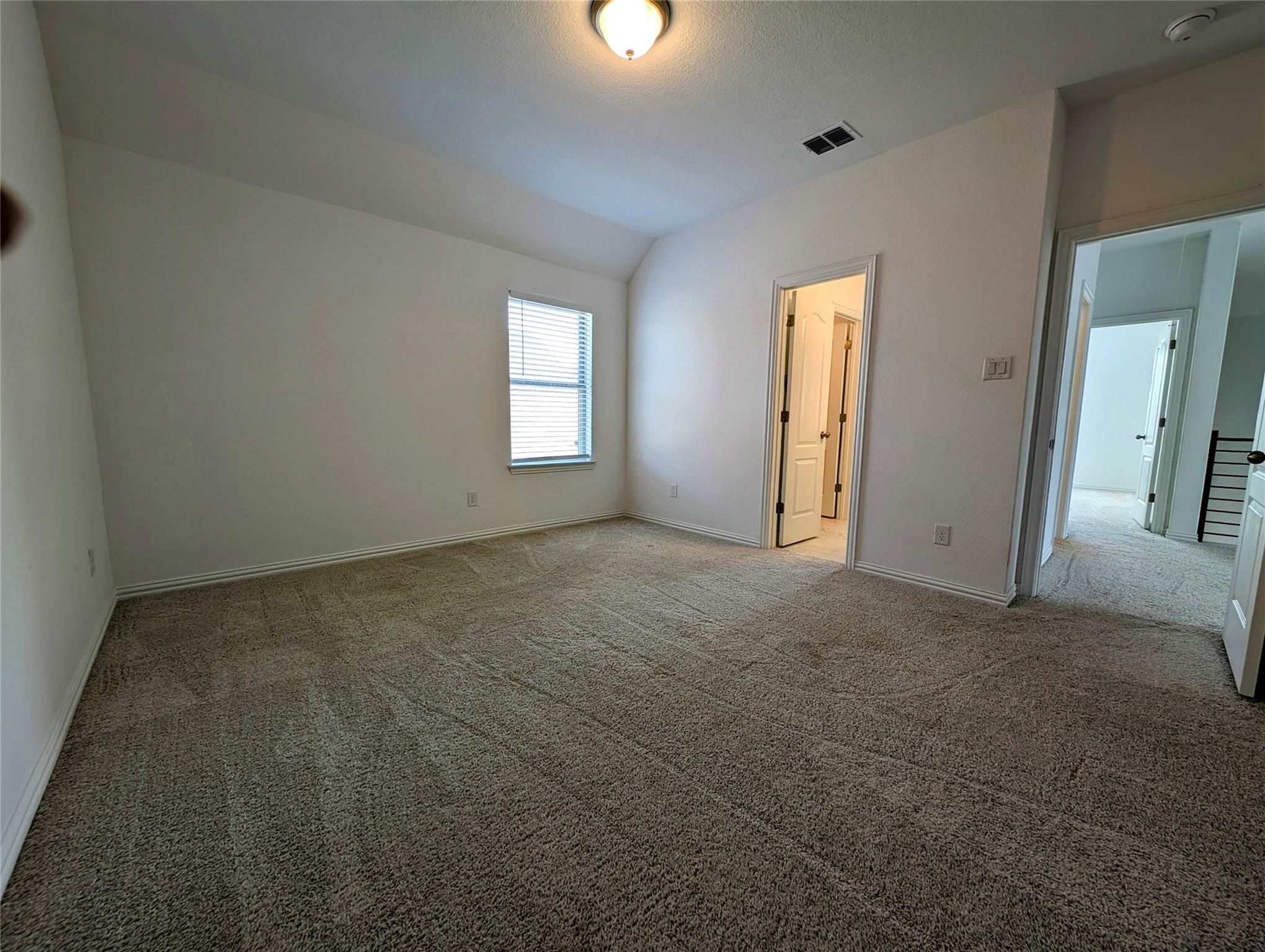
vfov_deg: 94.6
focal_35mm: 12
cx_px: 632
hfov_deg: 110.5
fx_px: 439
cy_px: 476
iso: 53
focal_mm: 2.23
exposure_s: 1/120
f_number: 1.95
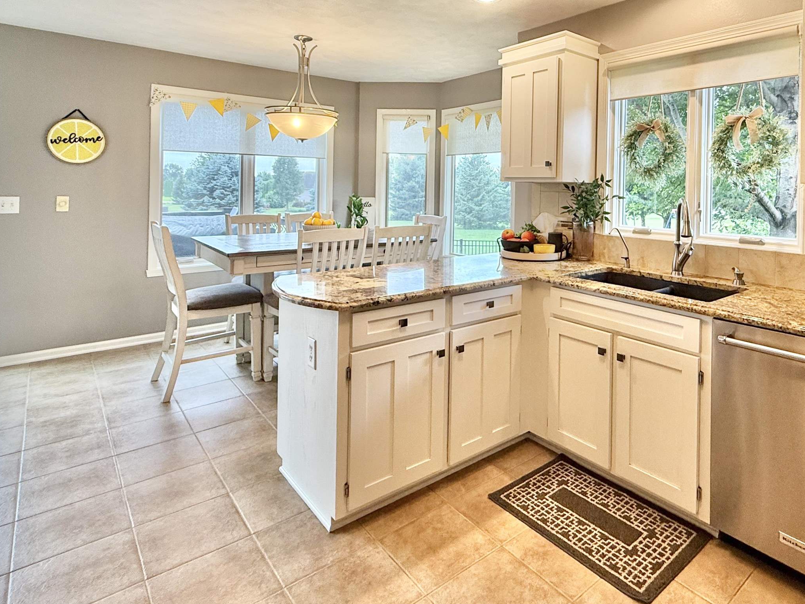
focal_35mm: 21
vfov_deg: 61.7
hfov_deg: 78.0
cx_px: 486
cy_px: 195
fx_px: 488
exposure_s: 1/120
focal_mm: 2.22
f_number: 2.2
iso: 100
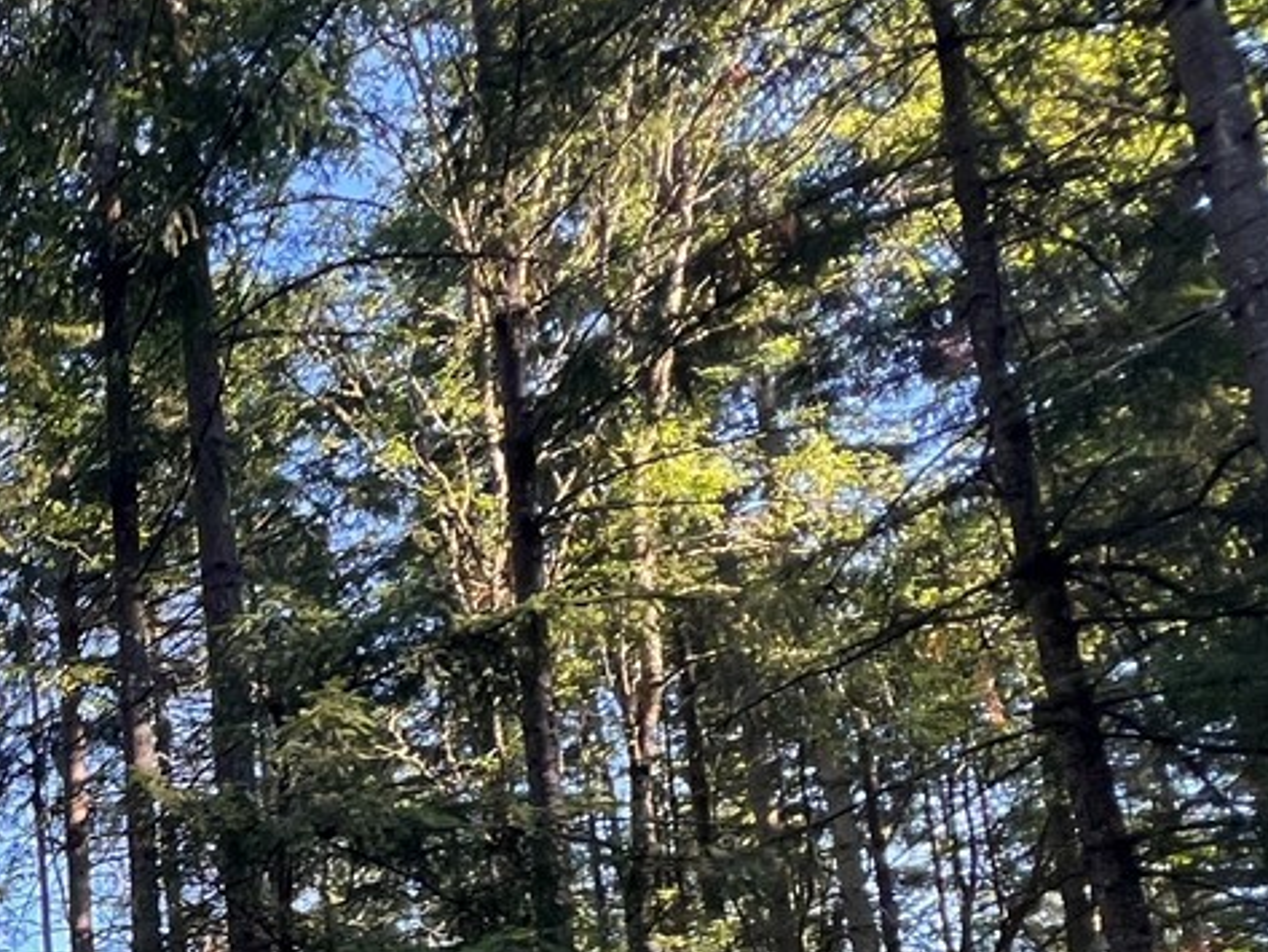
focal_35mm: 44
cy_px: 1156
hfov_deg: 29.6
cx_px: -547
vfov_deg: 28.4
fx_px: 1612
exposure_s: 1/178
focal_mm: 1.57
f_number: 1.8
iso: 32
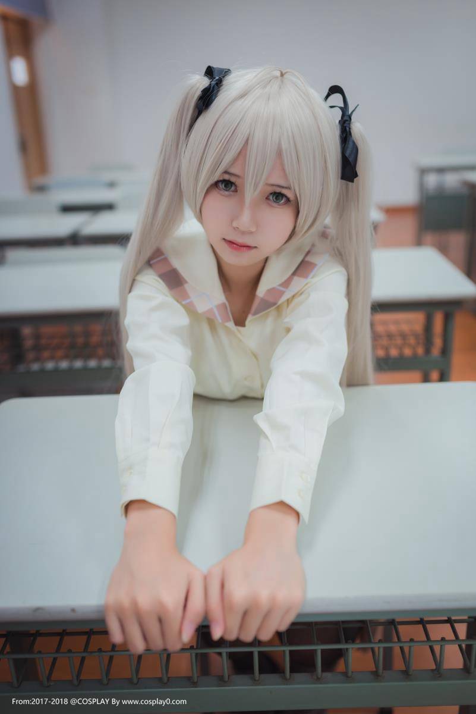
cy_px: 357
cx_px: 238
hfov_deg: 37.9
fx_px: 694
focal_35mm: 35
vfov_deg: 54.4
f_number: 2.2
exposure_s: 1/160
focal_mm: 35
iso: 400
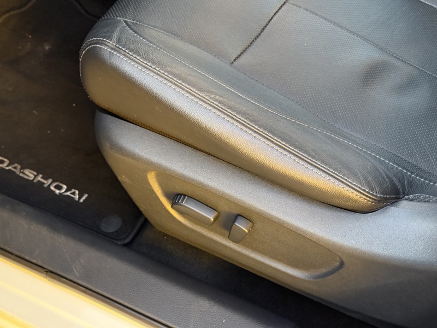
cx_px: 218
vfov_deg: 30.3
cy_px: 164
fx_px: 606
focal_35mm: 48
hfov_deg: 39.7
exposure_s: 1/60
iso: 250
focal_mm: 6.76
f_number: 1.78
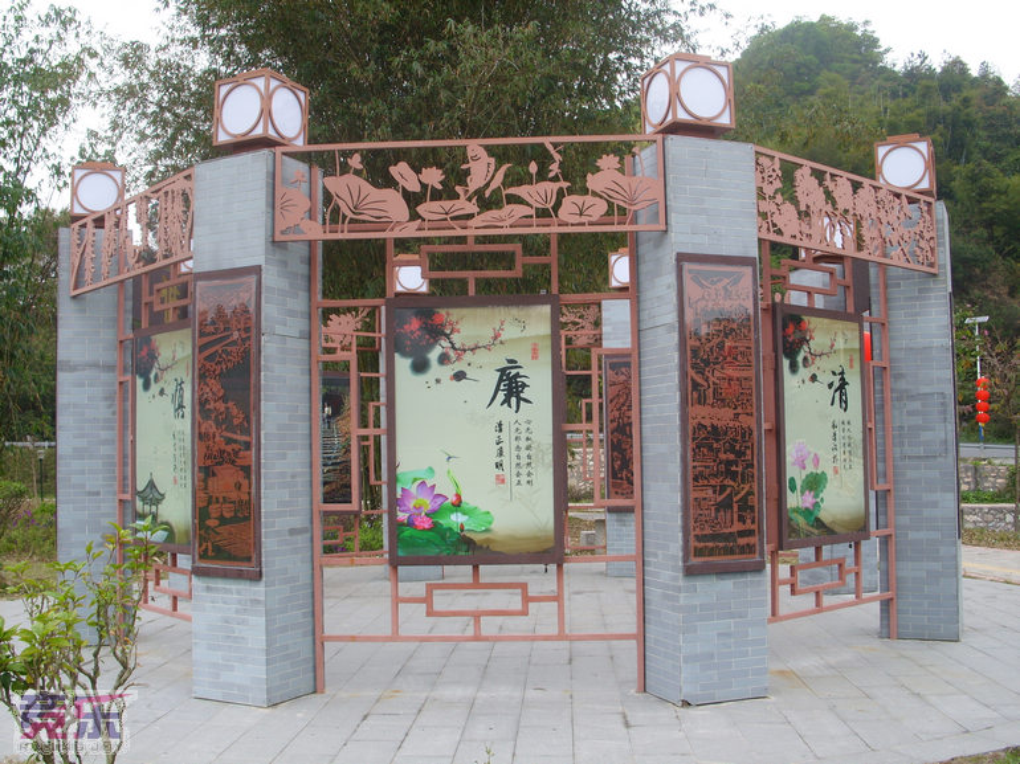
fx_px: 1119
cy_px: 382
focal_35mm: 38
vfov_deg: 37.7
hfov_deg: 49.0
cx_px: 510
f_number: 5.7
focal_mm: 7.8
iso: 50
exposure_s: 1/80
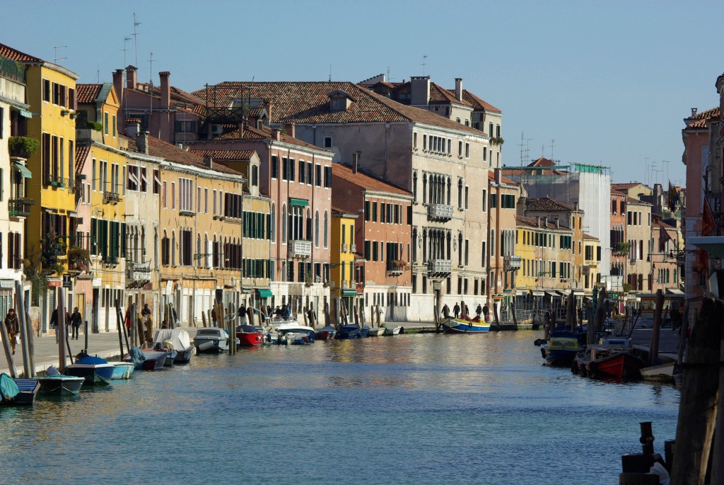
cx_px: 362
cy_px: 242
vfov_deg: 8.0
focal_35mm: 172
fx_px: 3473
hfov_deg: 11.9
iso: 200
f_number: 9.5
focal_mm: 115
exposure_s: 1/500
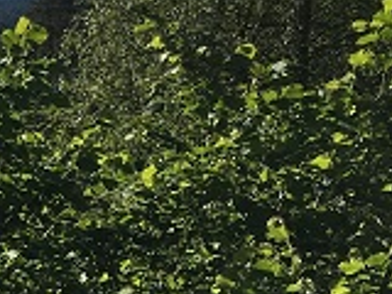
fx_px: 1789
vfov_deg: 9.3
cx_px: -612
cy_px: 333
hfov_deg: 10.4
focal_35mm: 158
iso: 25
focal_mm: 4.15
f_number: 2.2
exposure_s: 1/1603
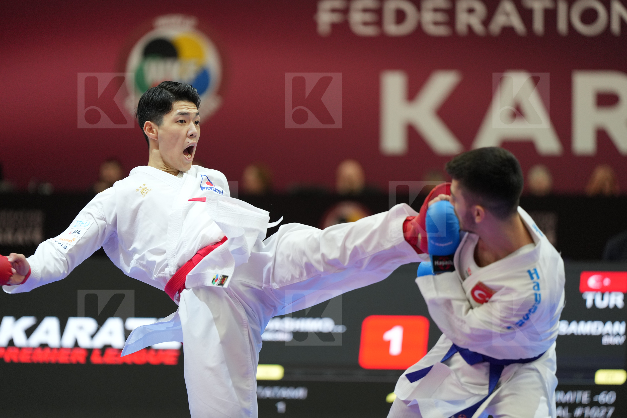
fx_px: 3169
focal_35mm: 182
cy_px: 209
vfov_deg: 7.5
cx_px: 314
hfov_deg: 11.3
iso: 1600
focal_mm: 182
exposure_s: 1/1000
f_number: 2.8
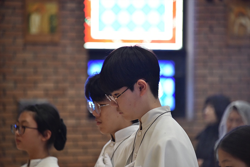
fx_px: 2083
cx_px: 125
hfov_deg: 6.9
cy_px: 84
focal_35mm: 300
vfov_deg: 4.6
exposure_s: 1/125
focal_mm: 300
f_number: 5.6
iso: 3600
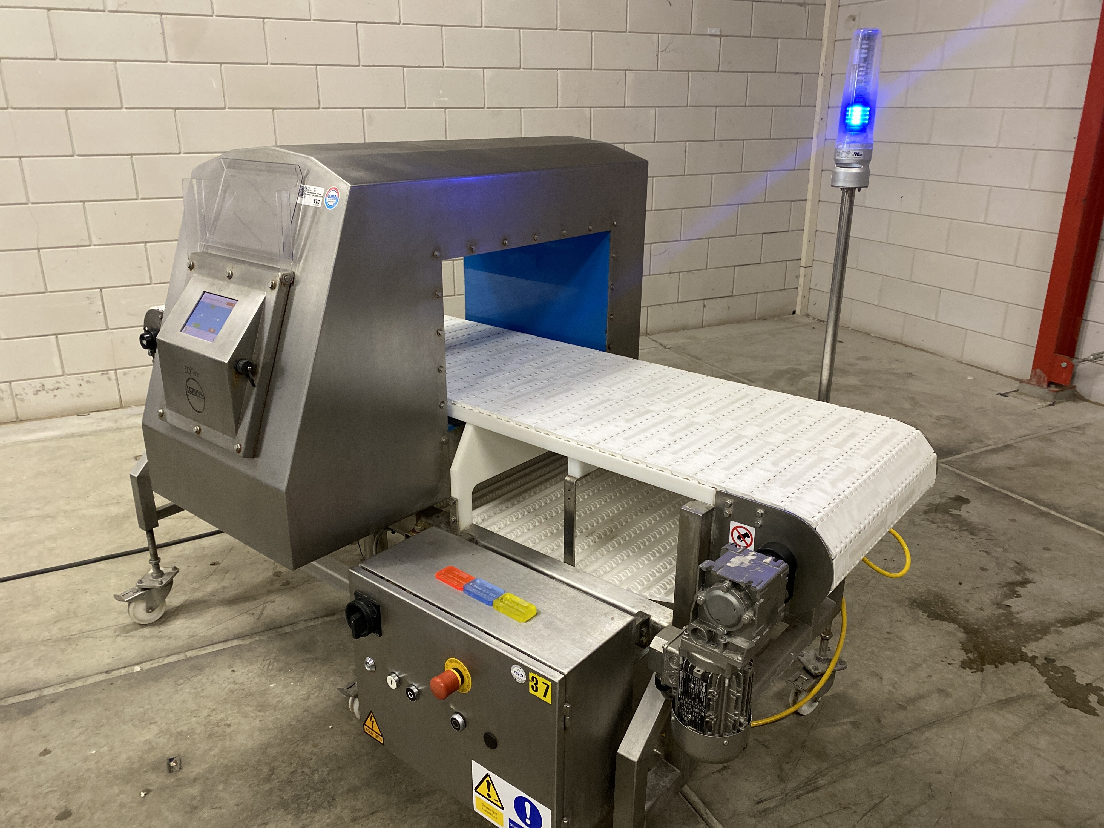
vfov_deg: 53.1
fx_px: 829
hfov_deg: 67.3
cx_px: 552
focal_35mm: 26
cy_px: 414
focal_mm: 4.25
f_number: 1.8
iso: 250
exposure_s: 1/50
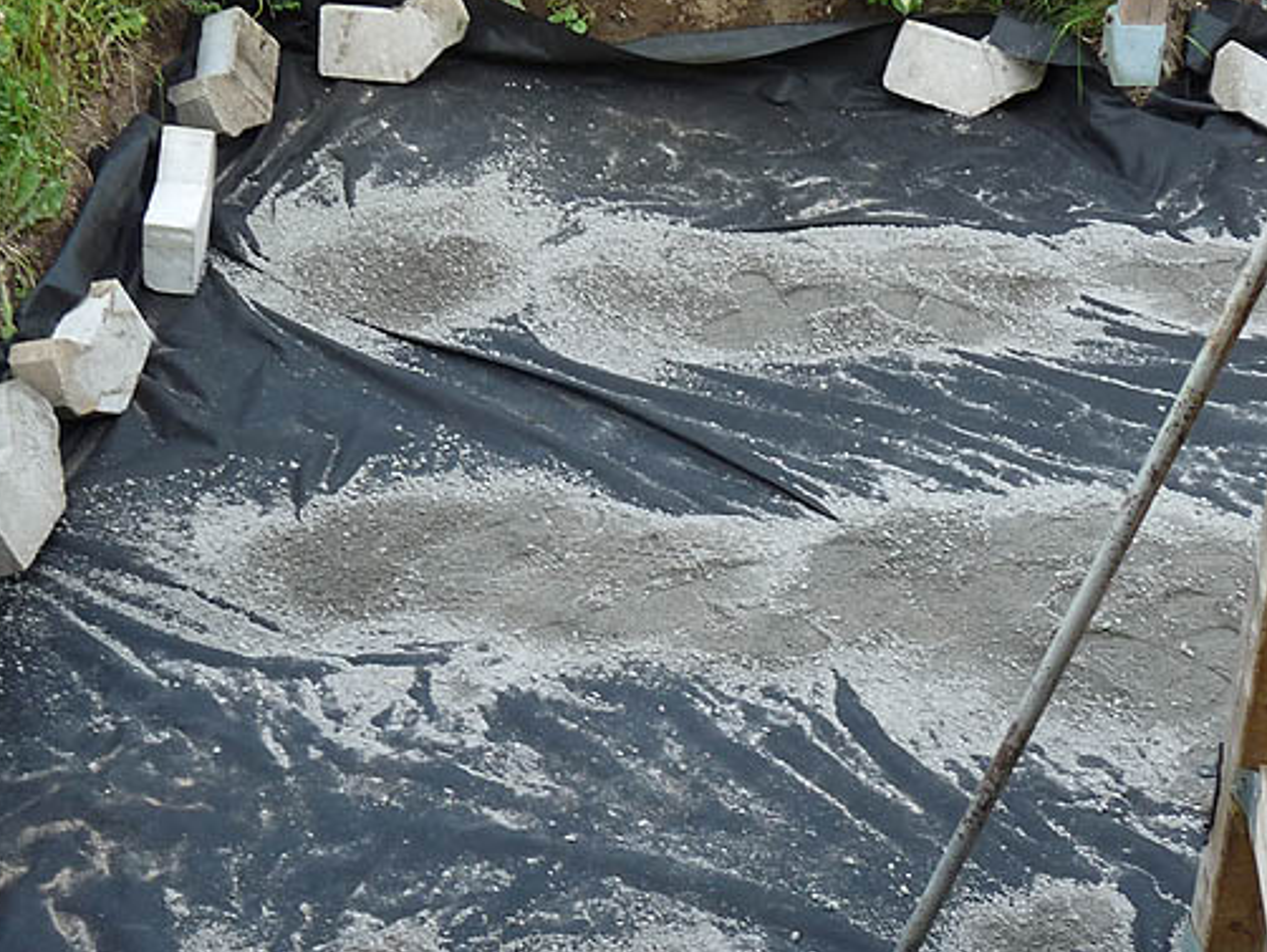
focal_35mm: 65
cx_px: 687
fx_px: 2380
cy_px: 510
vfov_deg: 22.6
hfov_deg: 29.8
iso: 100
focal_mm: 5.1
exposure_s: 1/100
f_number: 3.2
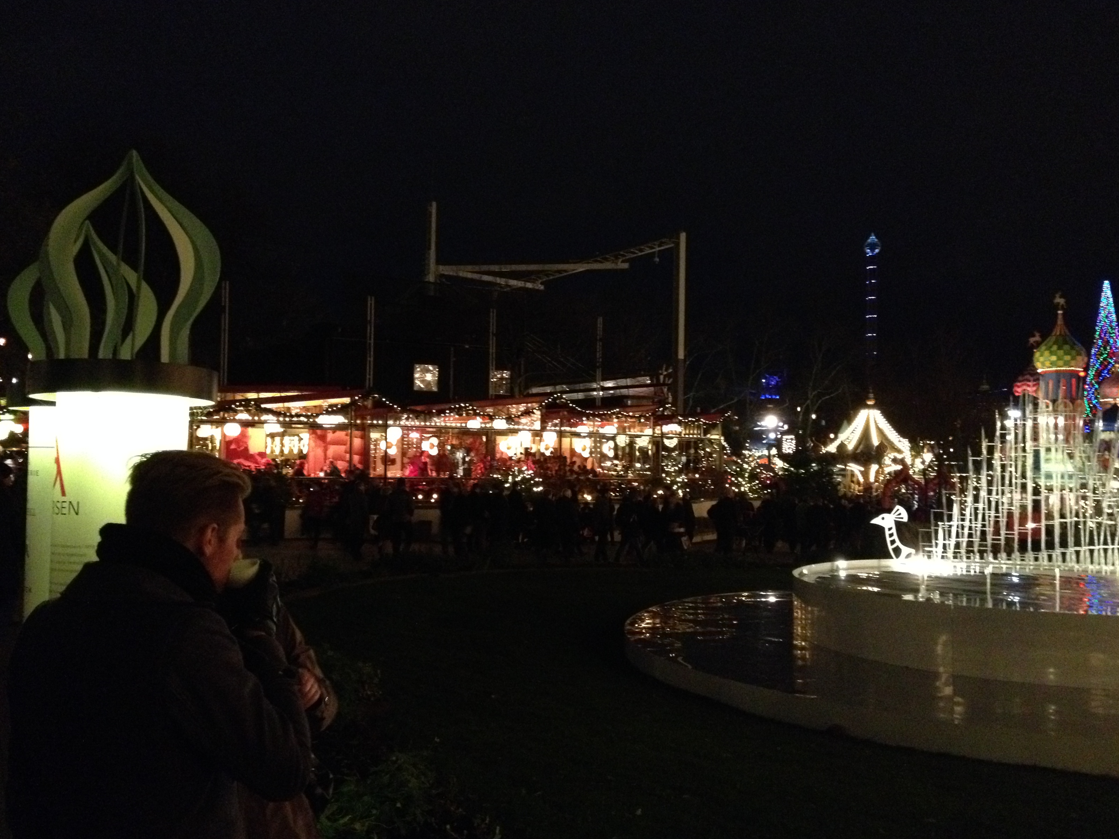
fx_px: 1164
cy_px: 425
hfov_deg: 51.3
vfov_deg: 39.7
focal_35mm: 36
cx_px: 573
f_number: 2.4
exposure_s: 1/15
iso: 800
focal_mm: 4.28
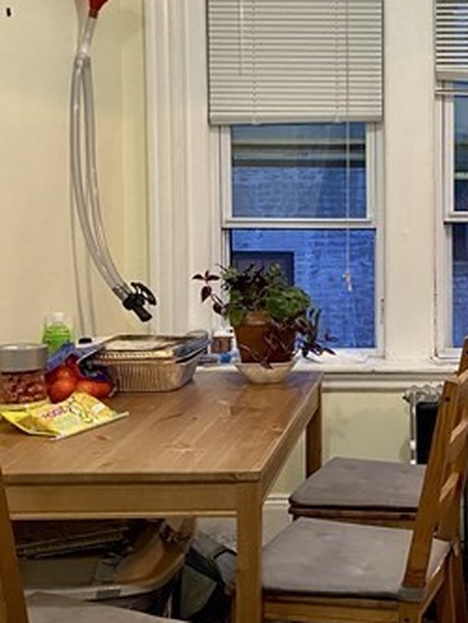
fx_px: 1081
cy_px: 241
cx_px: 444
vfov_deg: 32.1
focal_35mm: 60
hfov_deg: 23.6
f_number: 1.8
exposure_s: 1/40
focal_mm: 4.25
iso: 400
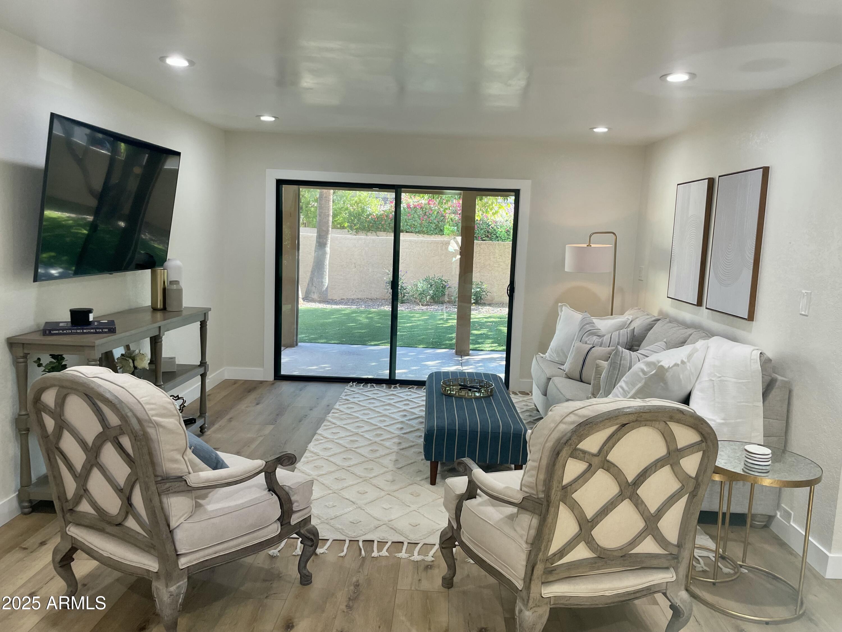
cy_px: 316
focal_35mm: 26
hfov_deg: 67.3
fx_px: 632
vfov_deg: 53.1
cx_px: 421
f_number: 1.6
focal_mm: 4.2
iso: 100
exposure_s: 1/120
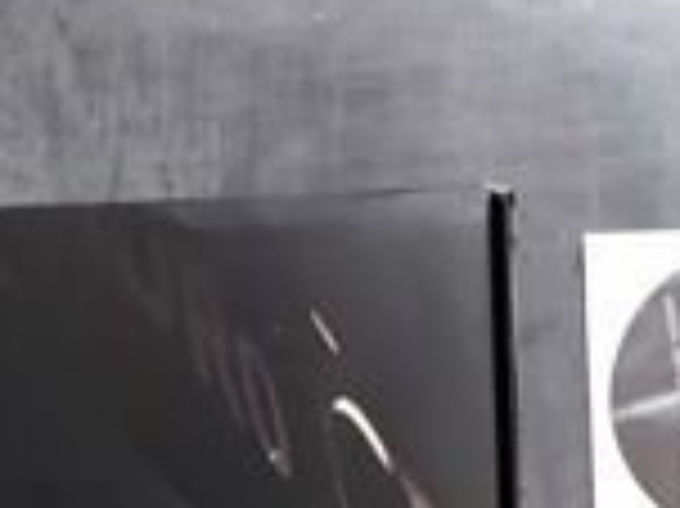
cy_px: 607
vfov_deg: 16.4
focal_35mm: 86
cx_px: 491
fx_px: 1688
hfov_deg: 22.6
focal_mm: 3.6
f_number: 1.9
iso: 320
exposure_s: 1/17
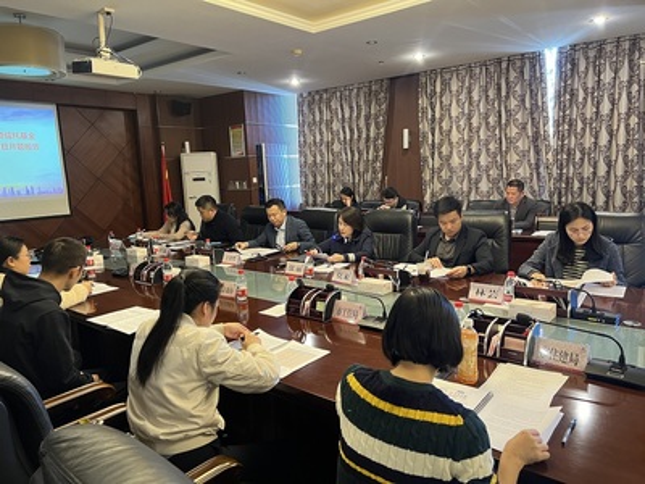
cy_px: 242
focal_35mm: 26
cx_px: 322
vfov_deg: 53.1
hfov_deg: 67.3
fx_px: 484
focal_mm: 5.7
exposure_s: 1/40
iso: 400
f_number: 1.5
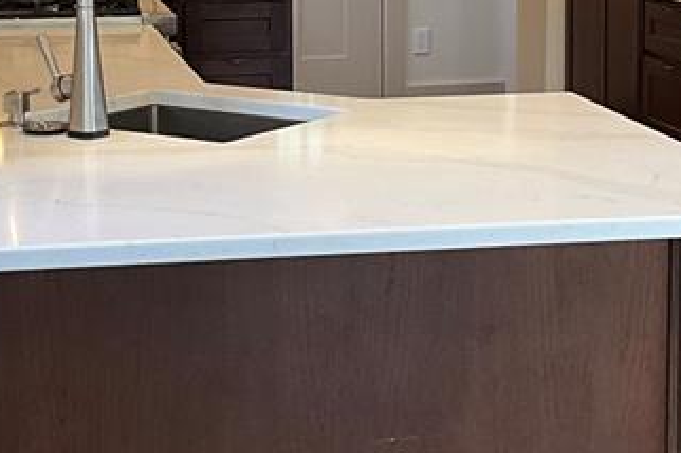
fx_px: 1814
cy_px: 62
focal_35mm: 96
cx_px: 340
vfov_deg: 14.1
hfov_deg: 21.3
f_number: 1.8
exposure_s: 1/60
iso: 50
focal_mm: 3
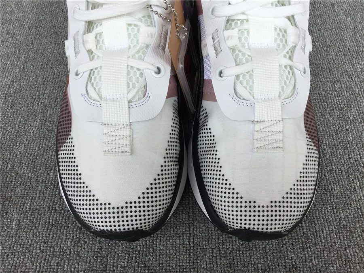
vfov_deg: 45.4
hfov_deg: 58.4
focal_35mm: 31
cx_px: 182
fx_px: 326
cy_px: 136
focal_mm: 3.3
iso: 25
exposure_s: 1/448
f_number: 2.4
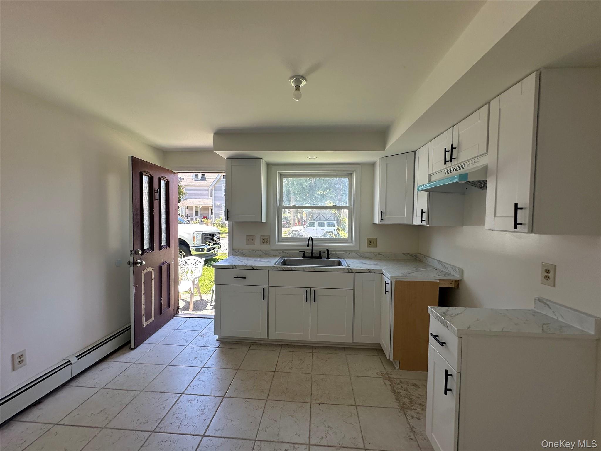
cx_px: 300
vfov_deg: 85.7
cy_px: 226
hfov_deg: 102.1
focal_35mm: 14
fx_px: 243
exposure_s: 1/111
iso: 40
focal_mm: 2.22
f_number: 2.2
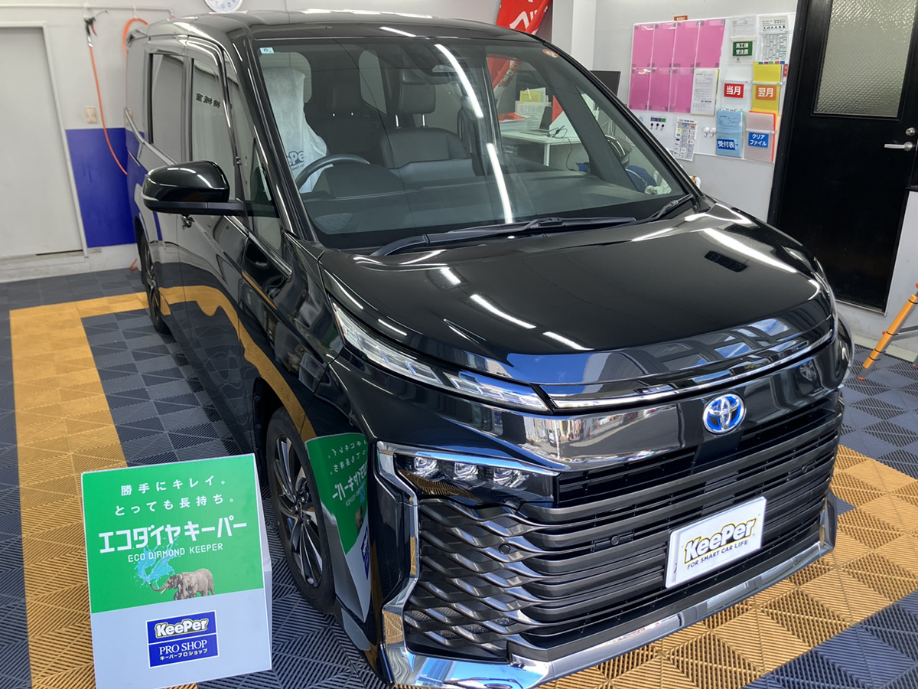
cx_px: 459
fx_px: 743
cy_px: 344
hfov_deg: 63.4
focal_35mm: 28
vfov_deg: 49.7
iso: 64
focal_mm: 3.99
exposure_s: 1/120
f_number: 1.8
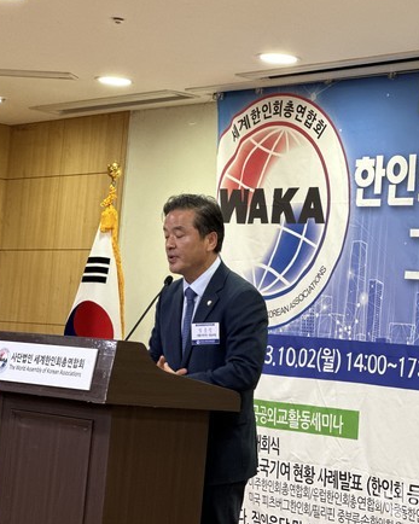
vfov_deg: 18.5
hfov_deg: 14.8
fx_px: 1613
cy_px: 266
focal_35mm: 104
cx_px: 248
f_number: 2.8
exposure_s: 1/40
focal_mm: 9
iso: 250
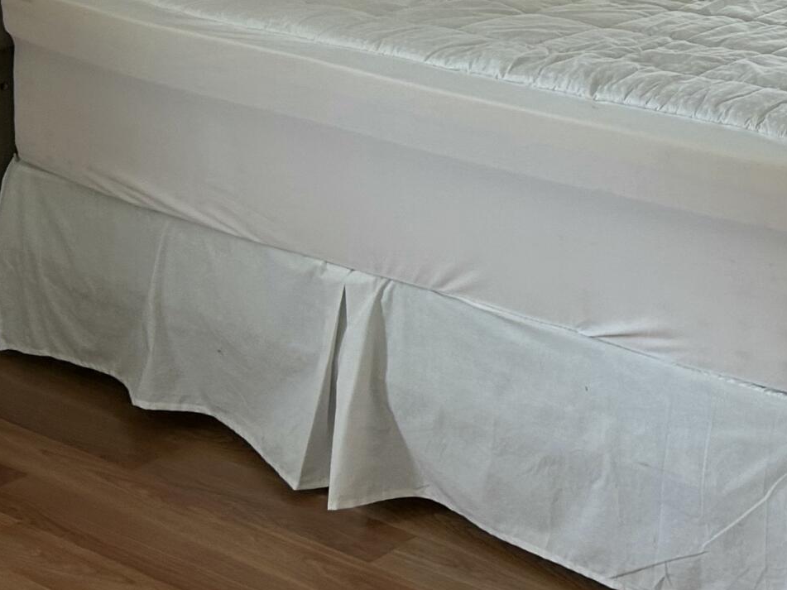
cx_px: 1025
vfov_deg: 16.9
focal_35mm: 82
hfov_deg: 21.5
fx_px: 1864
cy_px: -196
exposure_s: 1/60
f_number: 1.5
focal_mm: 5.7
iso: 80
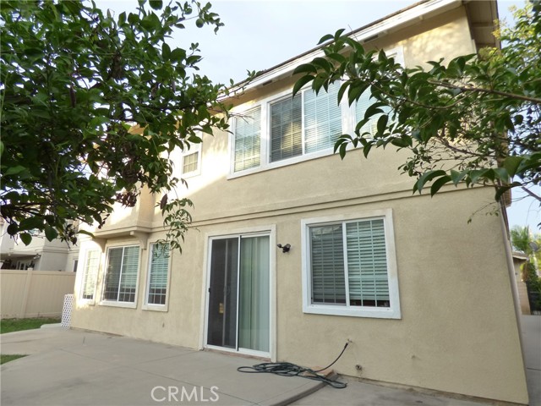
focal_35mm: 20
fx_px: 313
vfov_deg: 66.0
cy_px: 203
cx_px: 270
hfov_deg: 81.7
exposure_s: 1/250
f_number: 2.8
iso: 160
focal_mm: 3.58
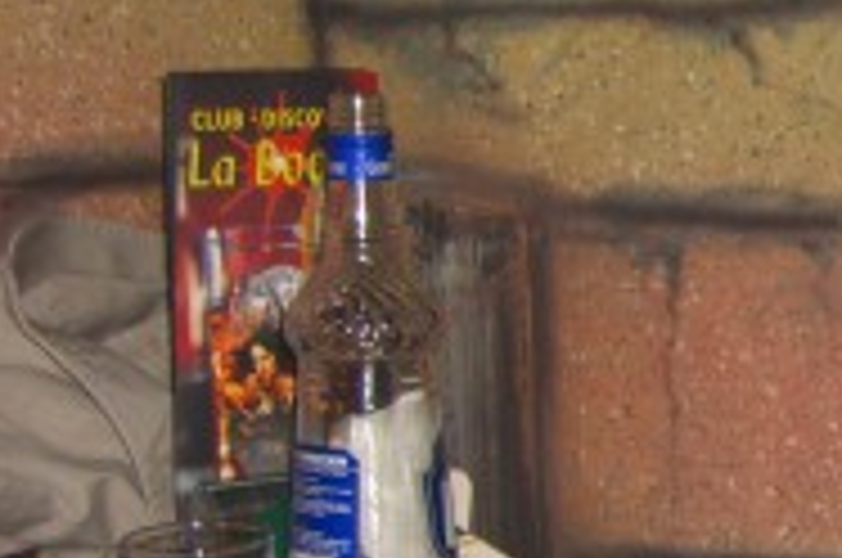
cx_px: 1337
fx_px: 2965
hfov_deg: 14.8
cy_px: 382
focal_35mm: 127
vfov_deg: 10.7
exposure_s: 1/60
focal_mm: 7.9
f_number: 2.8
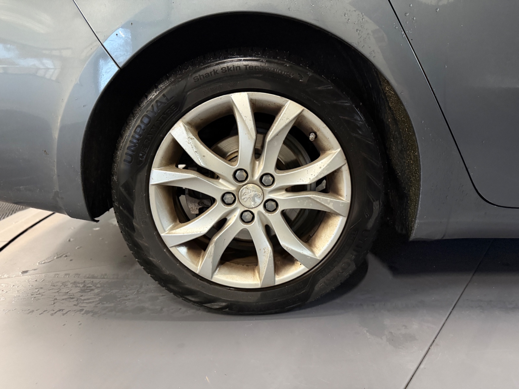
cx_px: 260
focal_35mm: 24
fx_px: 360
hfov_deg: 71.6
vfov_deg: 56.8
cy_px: 194
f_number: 1.78
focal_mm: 6.76
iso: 800
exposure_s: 1/33
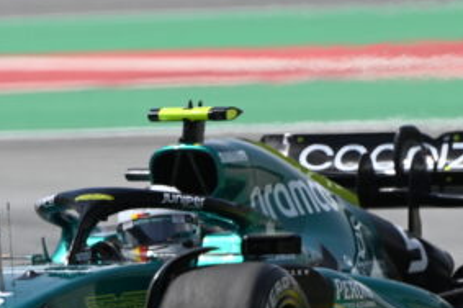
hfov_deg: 1.4
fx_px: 19552
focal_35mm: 1522
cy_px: 224
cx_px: 167
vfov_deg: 0.9
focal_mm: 560
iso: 400
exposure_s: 1/1600
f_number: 8
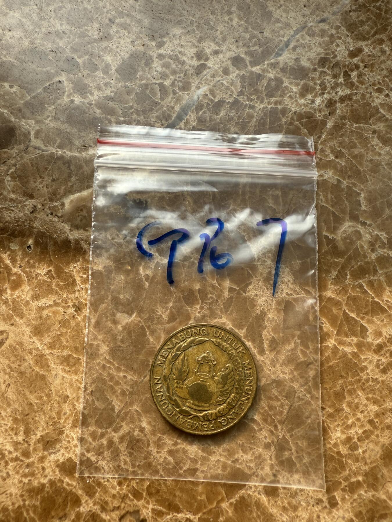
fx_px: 362
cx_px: 196
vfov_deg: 71.6
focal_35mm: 24
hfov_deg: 56.8
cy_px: 261
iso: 40
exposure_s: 1/244
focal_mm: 2.22
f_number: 2.2
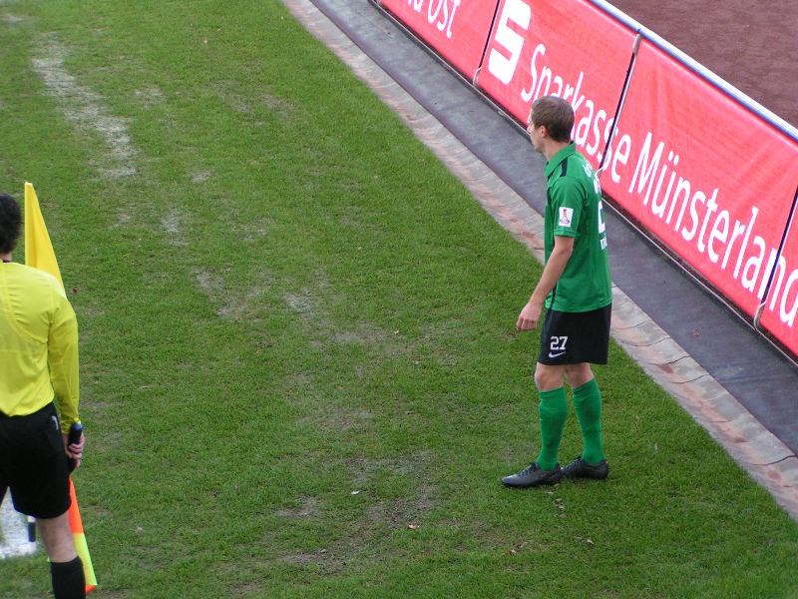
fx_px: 3619
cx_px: 399
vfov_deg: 9.5
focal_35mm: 157
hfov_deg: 12.6
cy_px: 300
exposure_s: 1/250
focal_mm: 24
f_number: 3.5
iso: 125
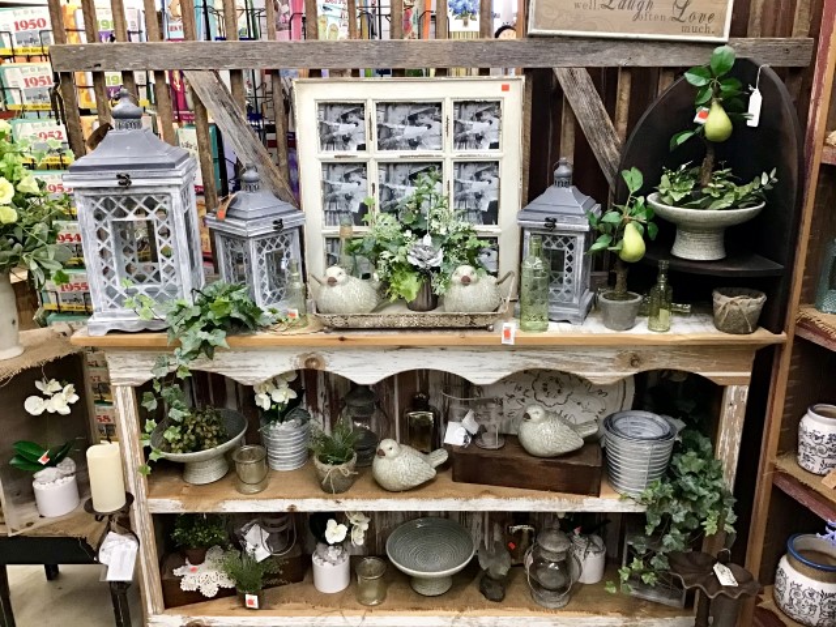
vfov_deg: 45.4
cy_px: 314
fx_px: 749
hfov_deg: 58.4
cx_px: 418
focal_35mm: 31
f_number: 2.4
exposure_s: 1/30
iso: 125
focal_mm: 3.3
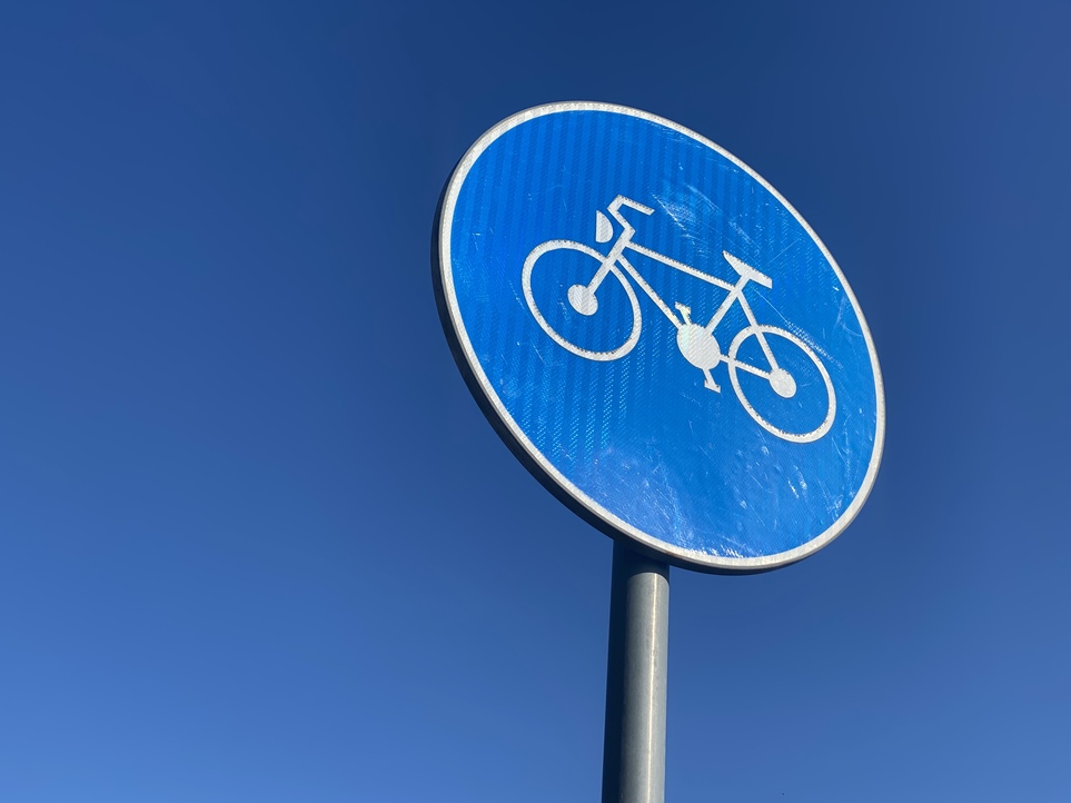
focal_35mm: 54
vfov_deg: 27.0
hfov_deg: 35.5
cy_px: 409
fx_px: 1671
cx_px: 524
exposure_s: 1/1497
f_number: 2
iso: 20
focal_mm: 6
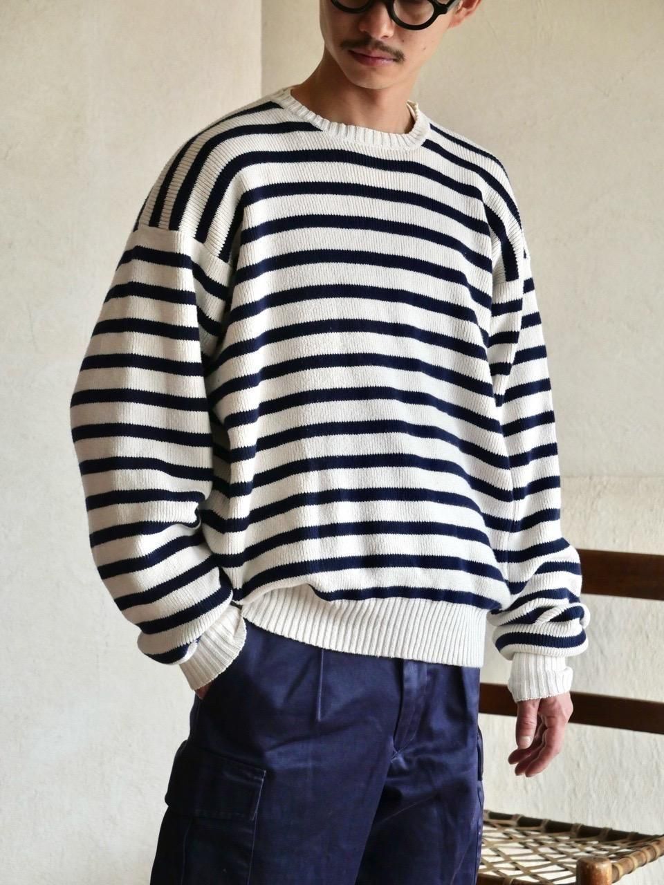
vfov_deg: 19.6
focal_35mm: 100
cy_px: 442
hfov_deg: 14.8
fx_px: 2558
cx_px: 332
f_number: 3.9
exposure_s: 1/125
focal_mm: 50
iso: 1000
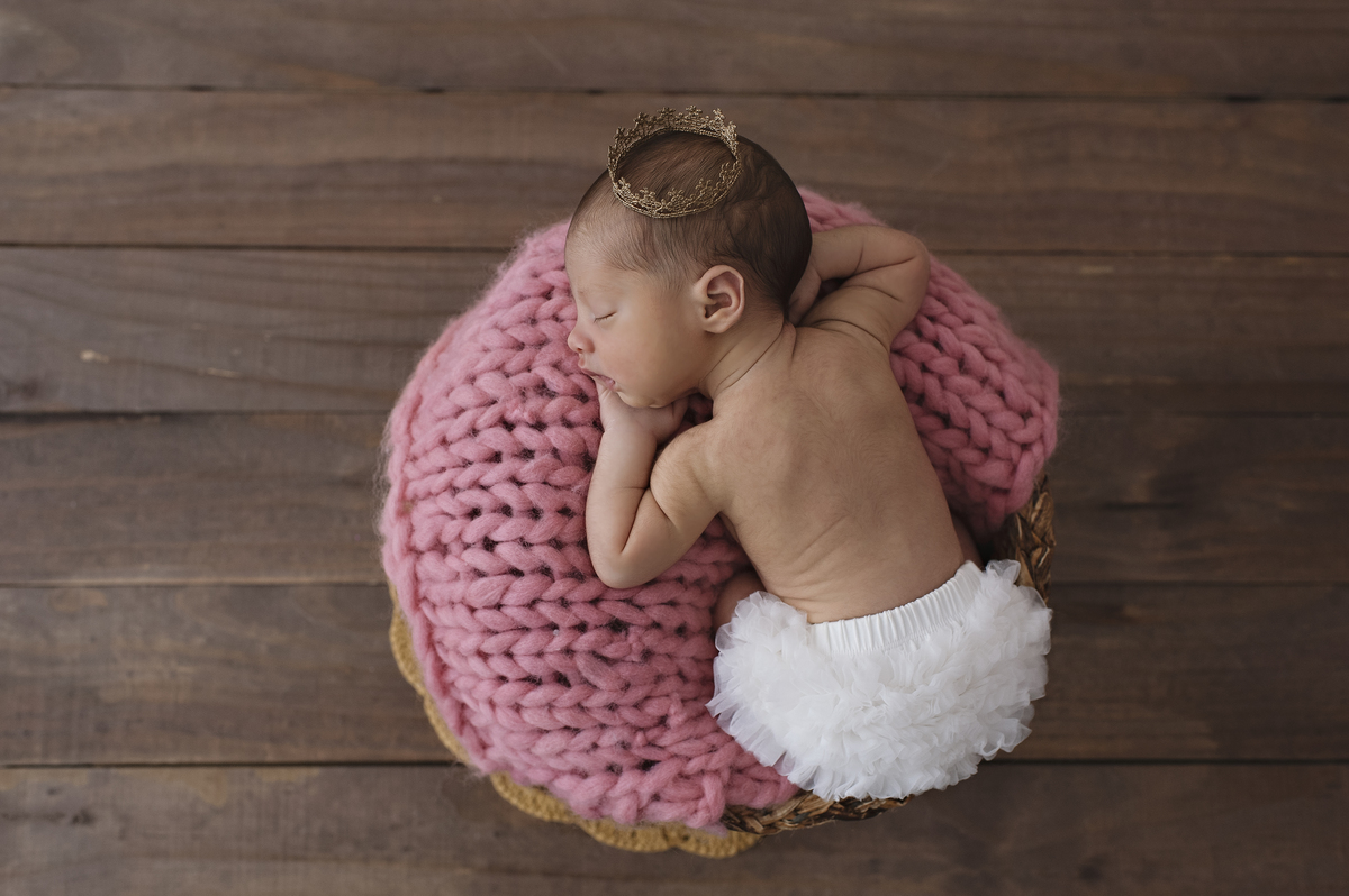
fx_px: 1310
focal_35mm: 35
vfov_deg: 37.8
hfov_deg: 54.5
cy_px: 448
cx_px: 674
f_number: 4
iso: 500
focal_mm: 35
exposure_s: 1/200
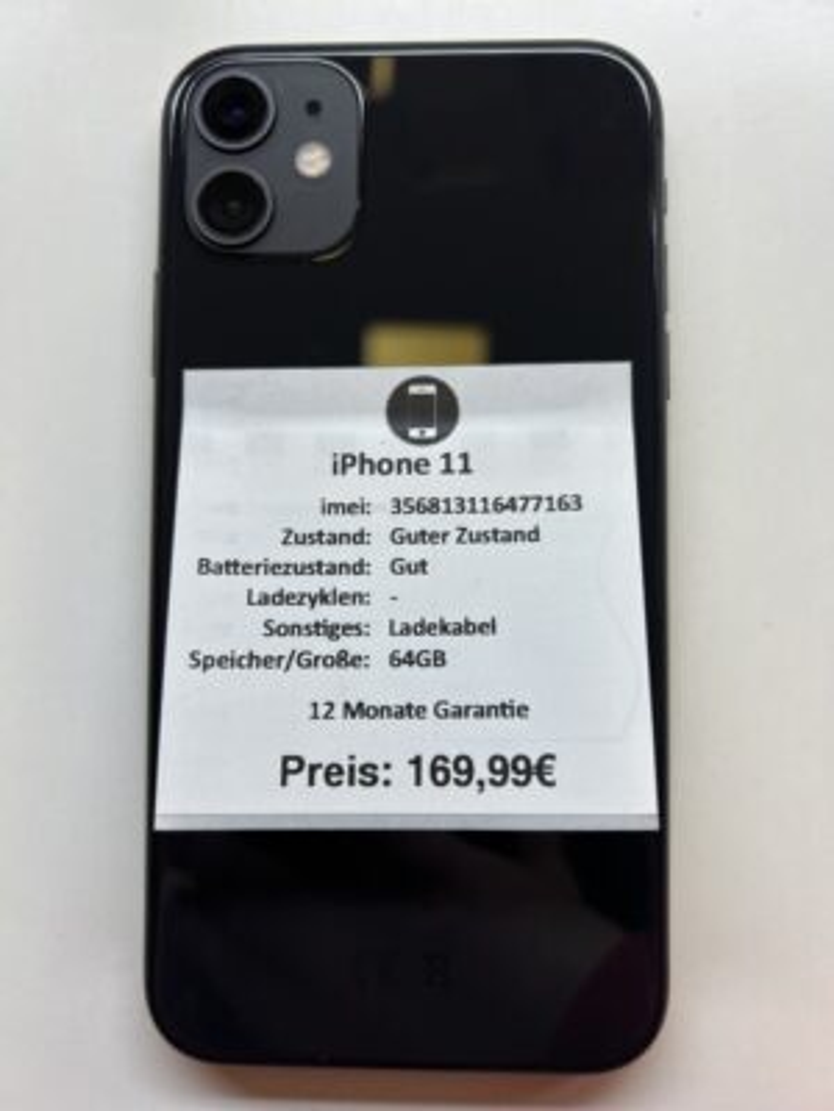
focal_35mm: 26
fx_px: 835
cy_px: 556
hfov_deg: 53.1
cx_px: 417
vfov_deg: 67.3
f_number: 1.5
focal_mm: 5.7
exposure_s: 1/236
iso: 40
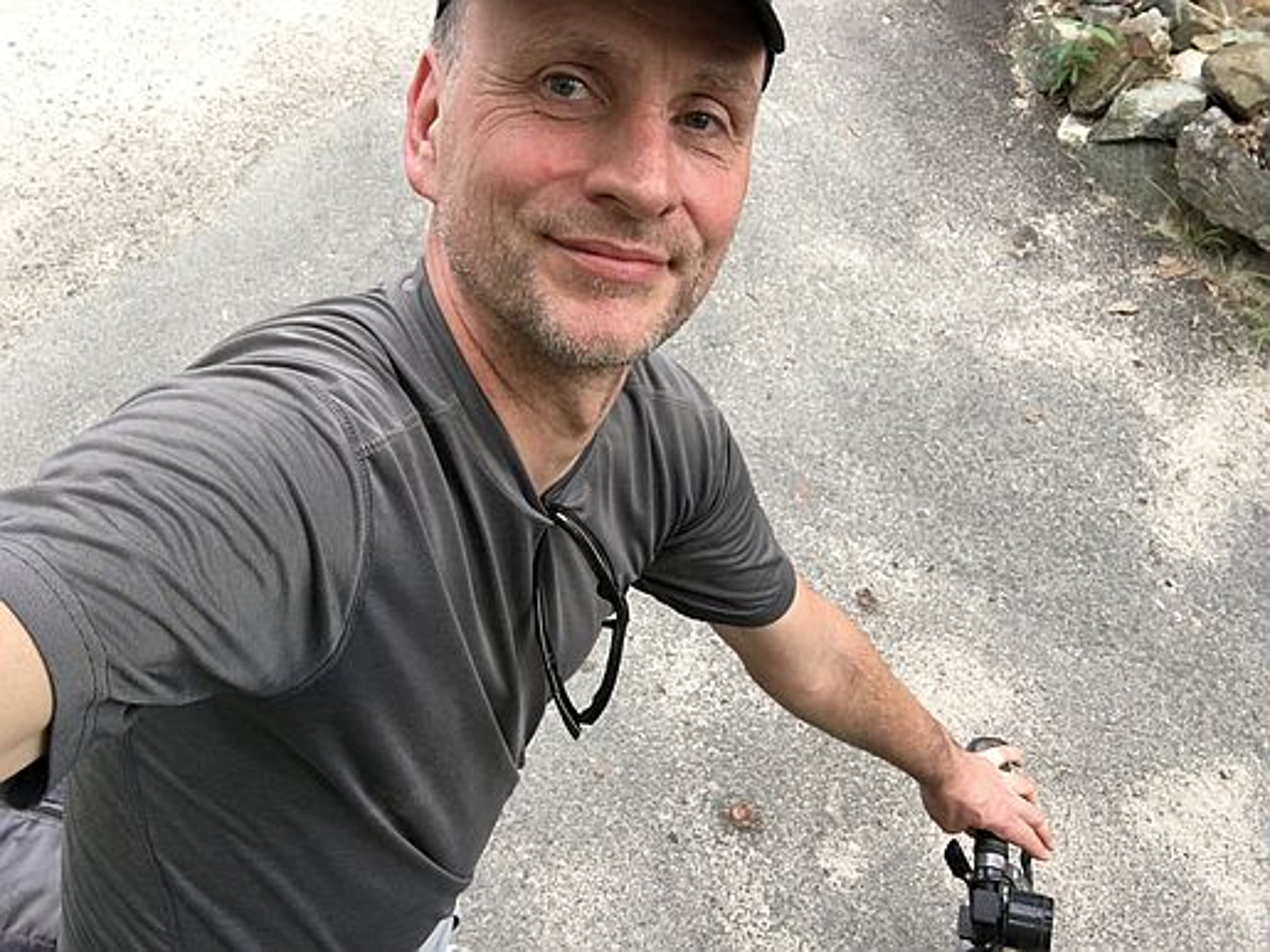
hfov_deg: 58.4
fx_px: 1137
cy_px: 476
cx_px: 635
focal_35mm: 31
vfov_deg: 45.4
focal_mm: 2.65
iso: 32
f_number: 2.2
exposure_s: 1/120
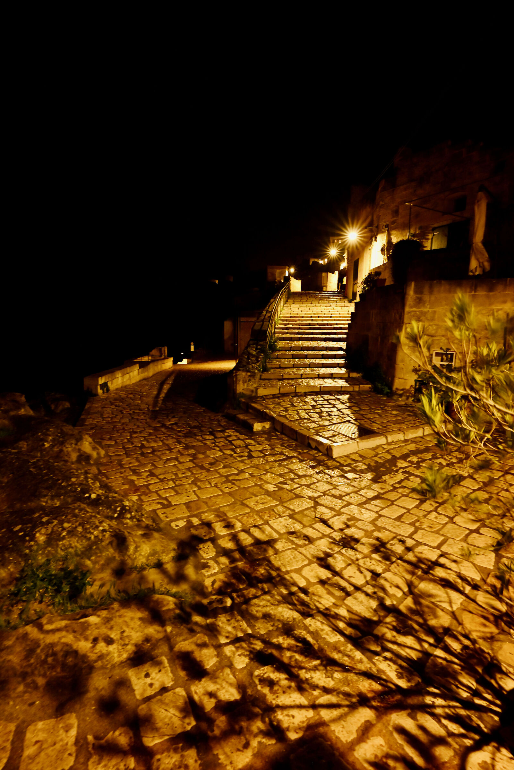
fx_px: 364
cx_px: 257
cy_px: 385
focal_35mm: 17
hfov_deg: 70.5
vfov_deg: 93.3
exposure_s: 1/3
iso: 1600
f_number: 8
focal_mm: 17
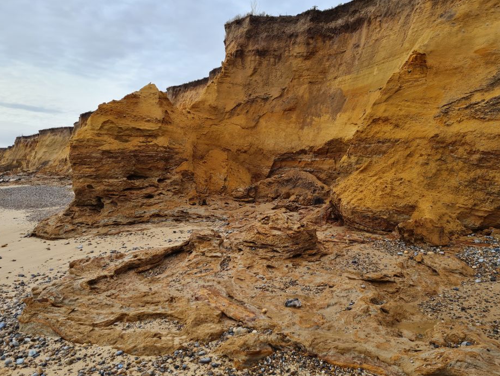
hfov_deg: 65.3
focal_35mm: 27
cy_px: 192
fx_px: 390
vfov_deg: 51.4
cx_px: 255
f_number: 1.8
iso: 50
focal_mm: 5.4
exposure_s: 1/1304
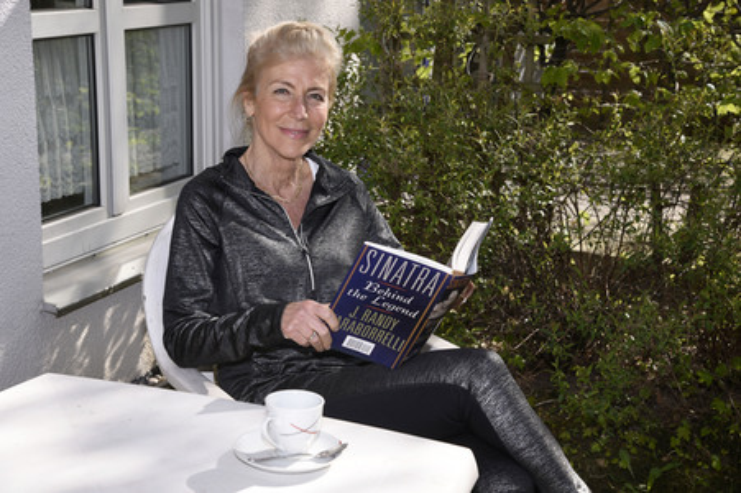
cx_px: 370
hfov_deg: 31.0
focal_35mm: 65
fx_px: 1337
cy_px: 246
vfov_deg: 20.9
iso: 160
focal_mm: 65
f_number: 9
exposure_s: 1/160
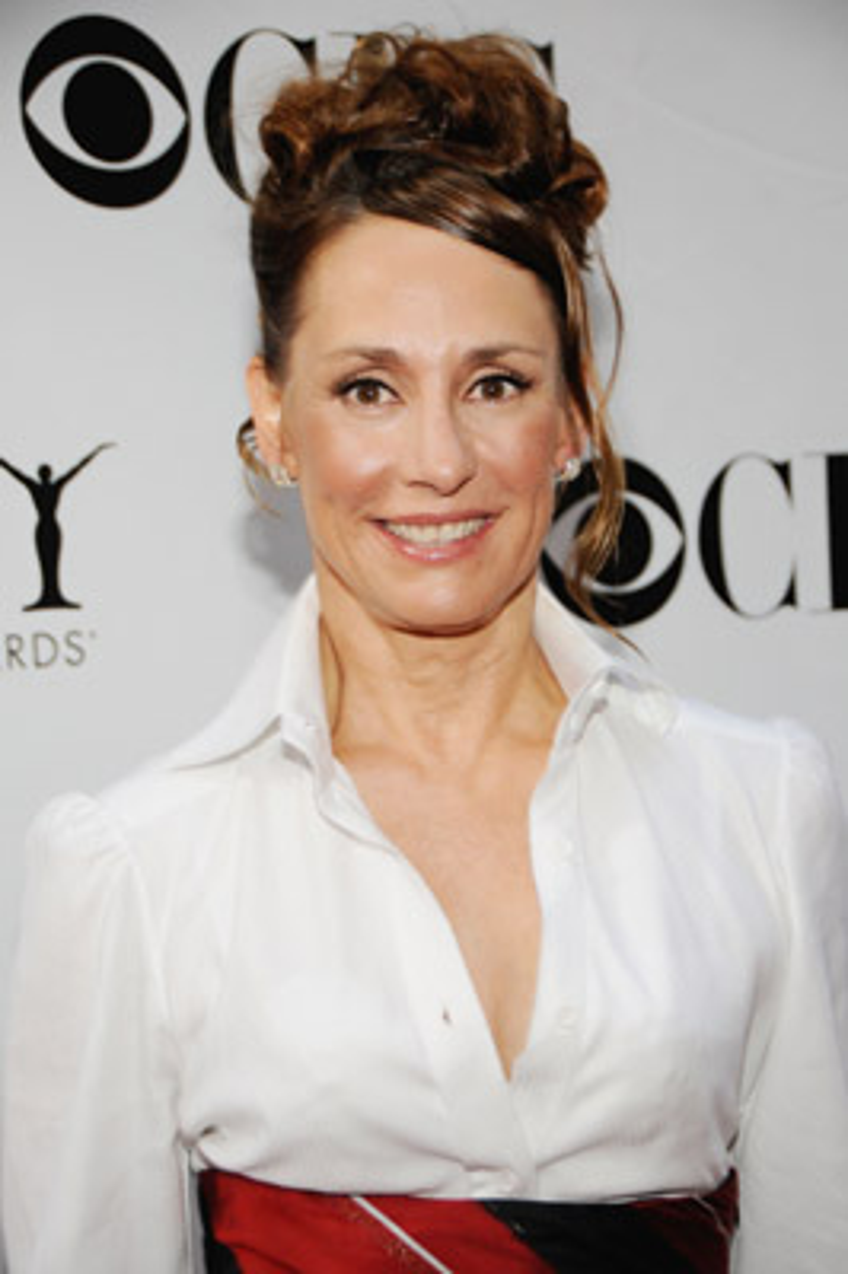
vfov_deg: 21.9
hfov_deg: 14.7
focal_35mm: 93
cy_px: 637
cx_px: 424
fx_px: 3291
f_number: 5.6
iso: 320
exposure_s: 1/60
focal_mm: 62
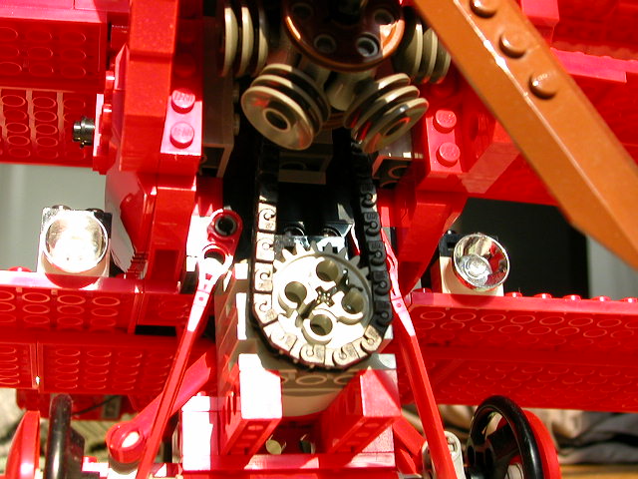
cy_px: 240
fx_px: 1069
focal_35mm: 58
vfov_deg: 25.2
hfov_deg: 33.2
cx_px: 319
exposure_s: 1/81.6
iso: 100
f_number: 3.4
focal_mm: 8.9
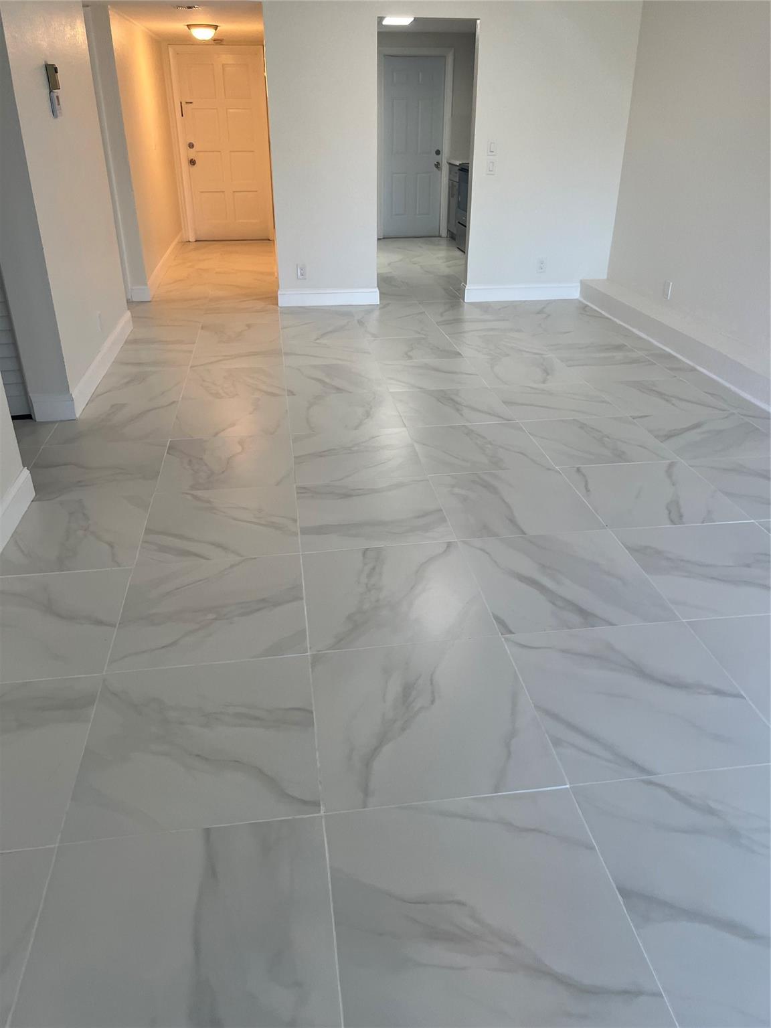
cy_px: 514
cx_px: 386
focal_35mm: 26
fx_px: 772
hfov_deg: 53.1
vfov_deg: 67.3
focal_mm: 5.7
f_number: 1.5
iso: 80
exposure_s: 1/120
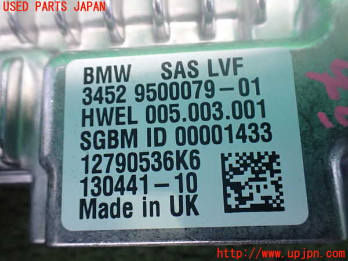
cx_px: 174
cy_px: 130
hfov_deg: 60.0
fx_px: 302
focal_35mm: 30
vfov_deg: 46.8
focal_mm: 5.4
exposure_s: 1/60
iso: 800
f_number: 2.3
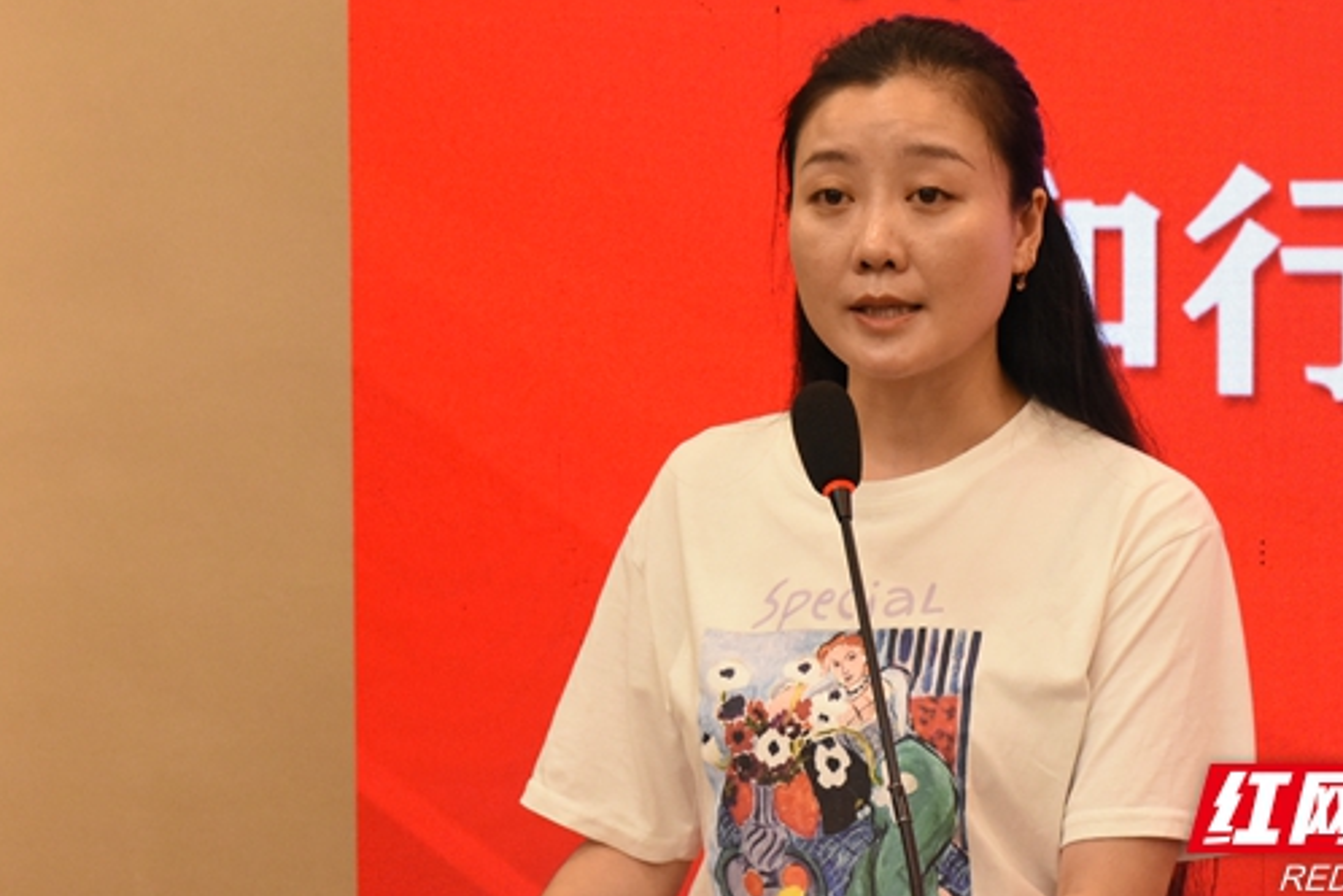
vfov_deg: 12.2
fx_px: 4178
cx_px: 806
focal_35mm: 112
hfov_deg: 18.2
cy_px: 378
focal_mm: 62
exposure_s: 1/125
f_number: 9
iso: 4000
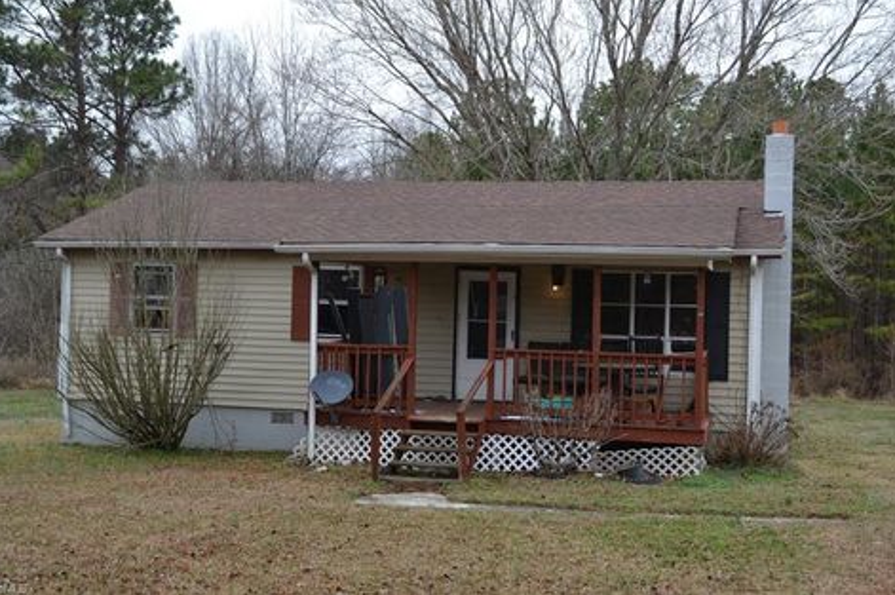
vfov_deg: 26.4
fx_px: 1267
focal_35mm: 51
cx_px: 439
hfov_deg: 38.9
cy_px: 280
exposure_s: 1/160
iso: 100
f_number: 6.3
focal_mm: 32
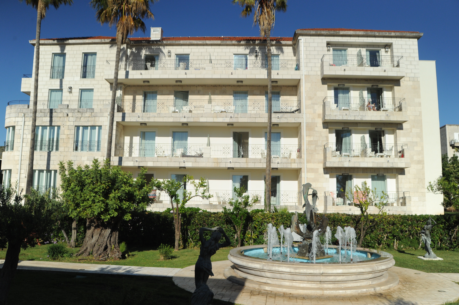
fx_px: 395
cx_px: 230
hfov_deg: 60.3
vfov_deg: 42.3
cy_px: 152
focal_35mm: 31
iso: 1250
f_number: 6.3
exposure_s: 1/8000
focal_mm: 31
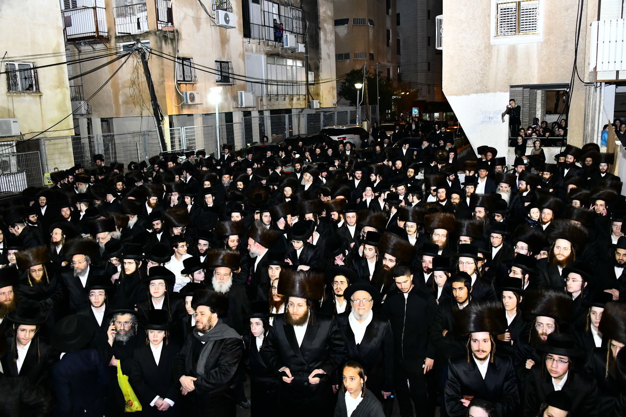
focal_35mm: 32
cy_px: 208
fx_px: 556
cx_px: 313
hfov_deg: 58.7
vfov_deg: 41.1
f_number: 5.6
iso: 3200
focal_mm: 32
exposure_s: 1/100
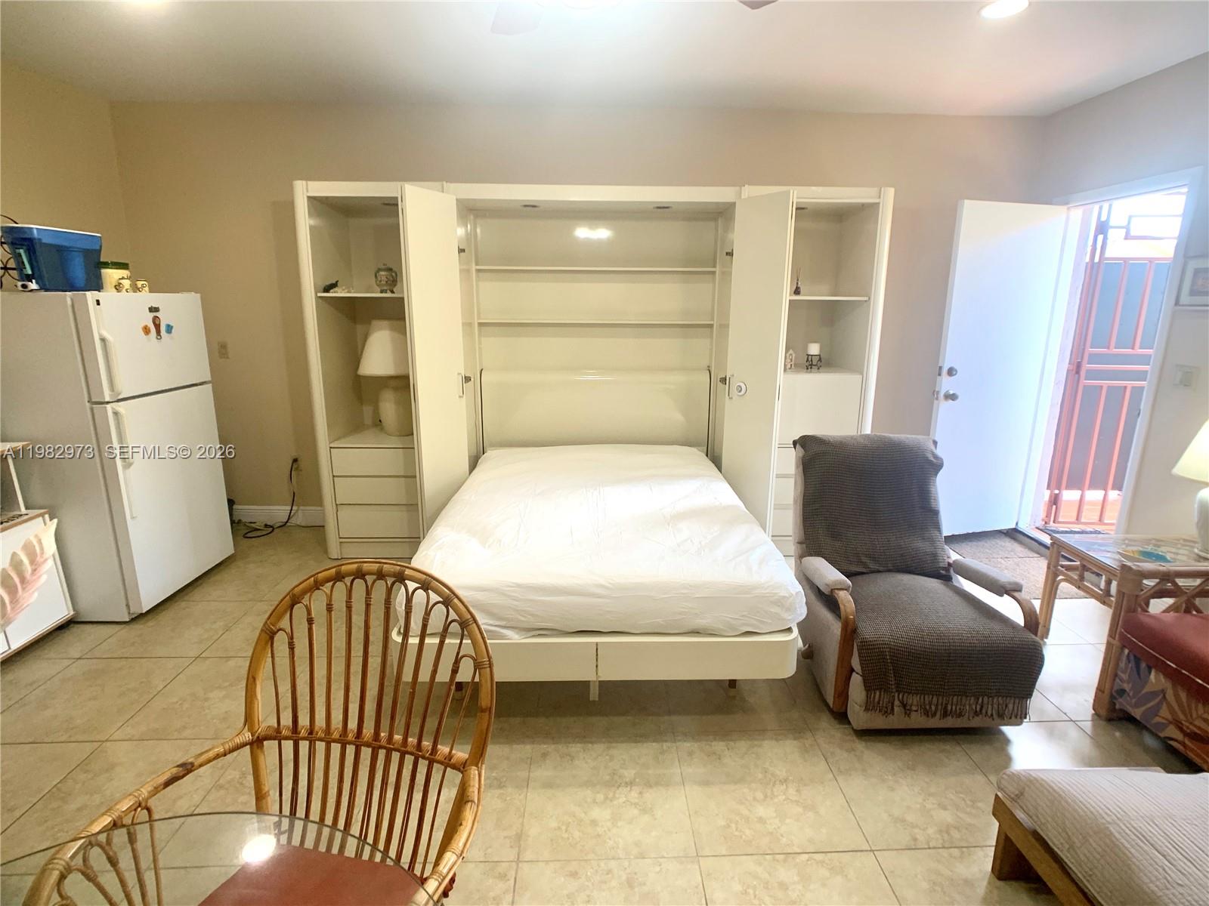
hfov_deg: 67.3
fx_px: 908
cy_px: 453
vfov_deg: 53.1
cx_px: 604
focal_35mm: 26
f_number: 1.8
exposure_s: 1/60
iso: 80
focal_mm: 4.25
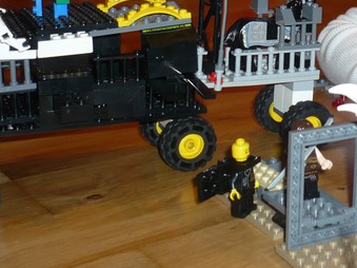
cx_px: 339
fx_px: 835
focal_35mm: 81
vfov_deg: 17.6
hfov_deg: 23.3
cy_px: -23
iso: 100
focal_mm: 5.8
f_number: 2.8
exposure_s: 1/30
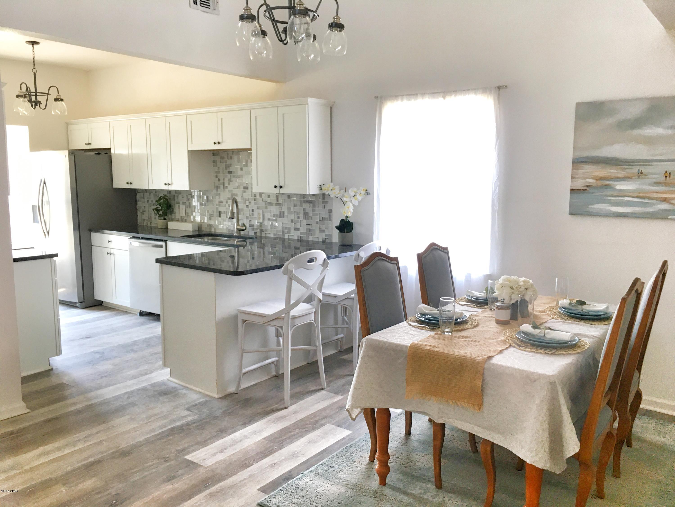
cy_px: 254
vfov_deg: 48.2
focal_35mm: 29
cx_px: 338
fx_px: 565
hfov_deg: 61.7
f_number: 2.2
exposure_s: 1/30
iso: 80
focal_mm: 4.15
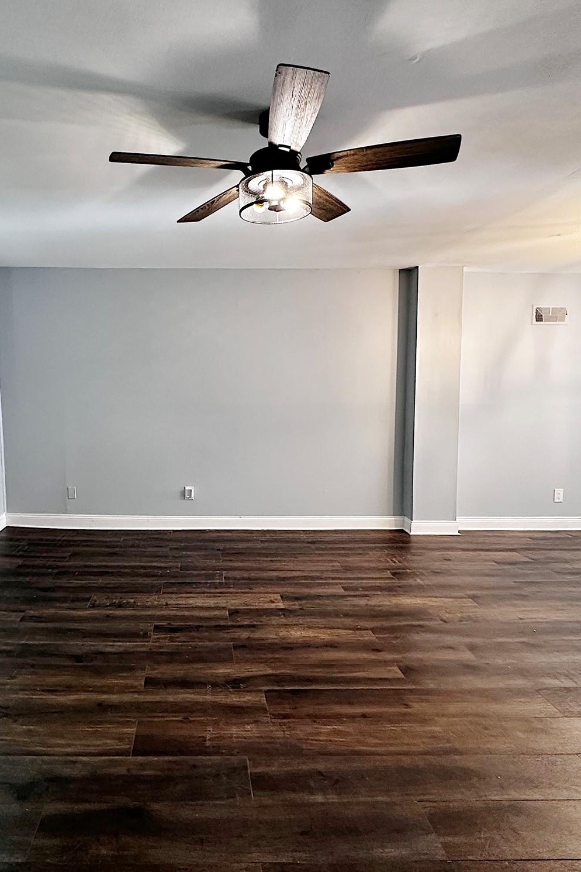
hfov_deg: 60.6
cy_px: 425
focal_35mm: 20
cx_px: 198
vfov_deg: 84.0
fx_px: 484
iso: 250
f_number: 2.2
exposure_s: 1/60
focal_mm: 2.22
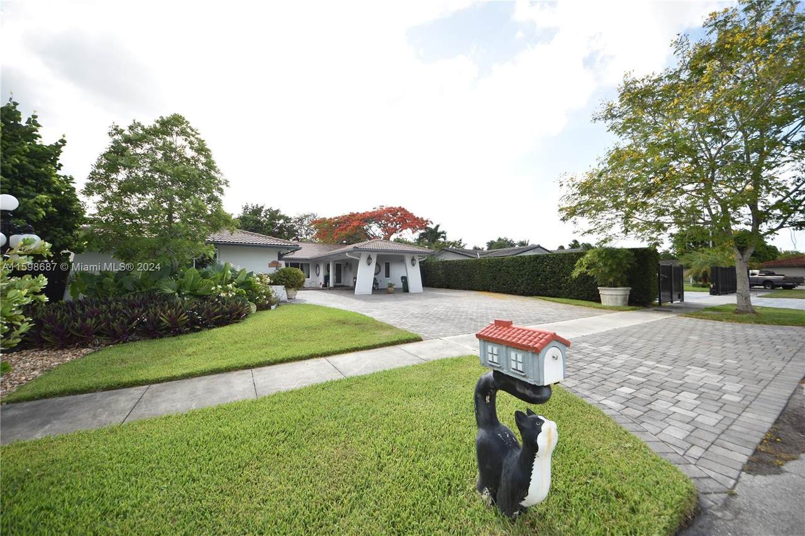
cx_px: 402
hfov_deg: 112.6
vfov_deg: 90.0
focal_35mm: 12
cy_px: 268
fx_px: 268
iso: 100
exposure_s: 1/320
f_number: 4.5
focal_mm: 8
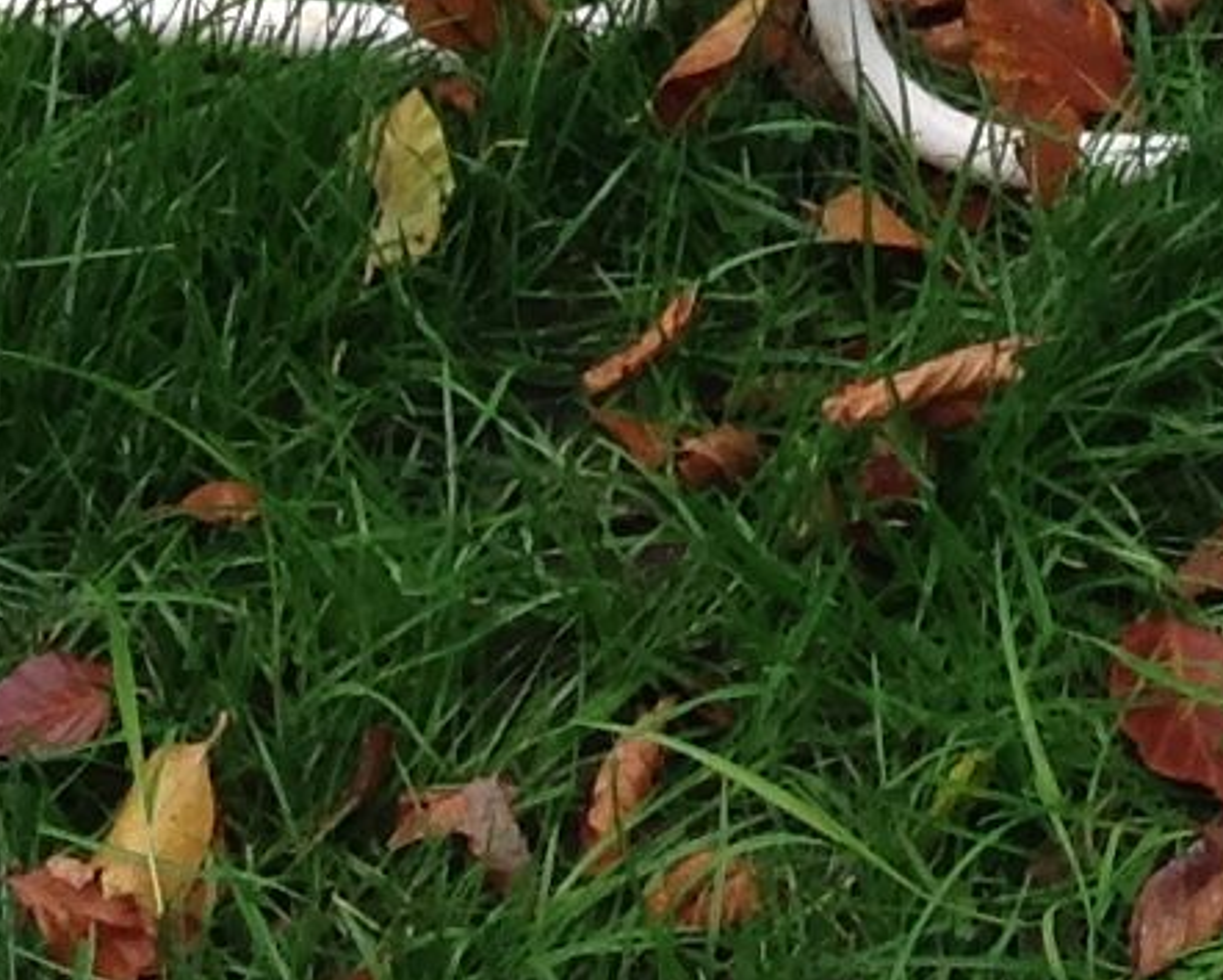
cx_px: 2017
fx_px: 7242
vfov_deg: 7.3
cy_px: -1273
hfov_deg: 9.3
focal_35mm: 200
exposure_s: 1/155
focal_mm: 4.28
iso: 50
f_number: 2.4
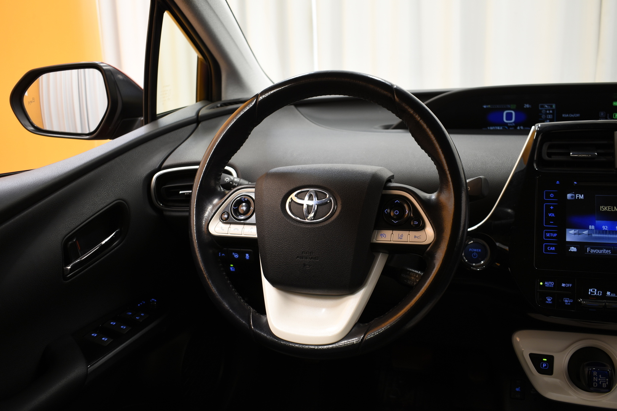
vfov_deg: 40.0
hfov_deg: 57.2
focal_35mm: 33
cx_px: 308
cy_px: 206
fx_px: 566
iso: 200
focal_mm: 22
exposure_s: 1/10
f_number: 3.8
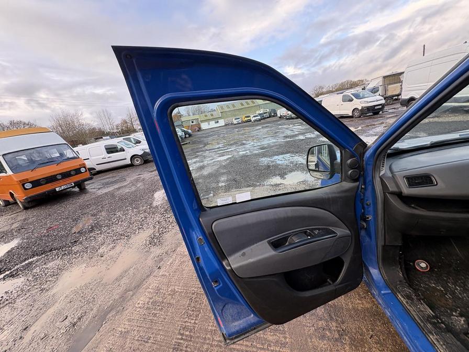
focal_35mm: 14
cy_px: 176
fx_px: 190
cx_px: 234
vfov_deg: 85.7
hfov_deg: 102.1
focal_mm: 2.22
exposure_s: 1/100
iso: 40
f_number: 2.2
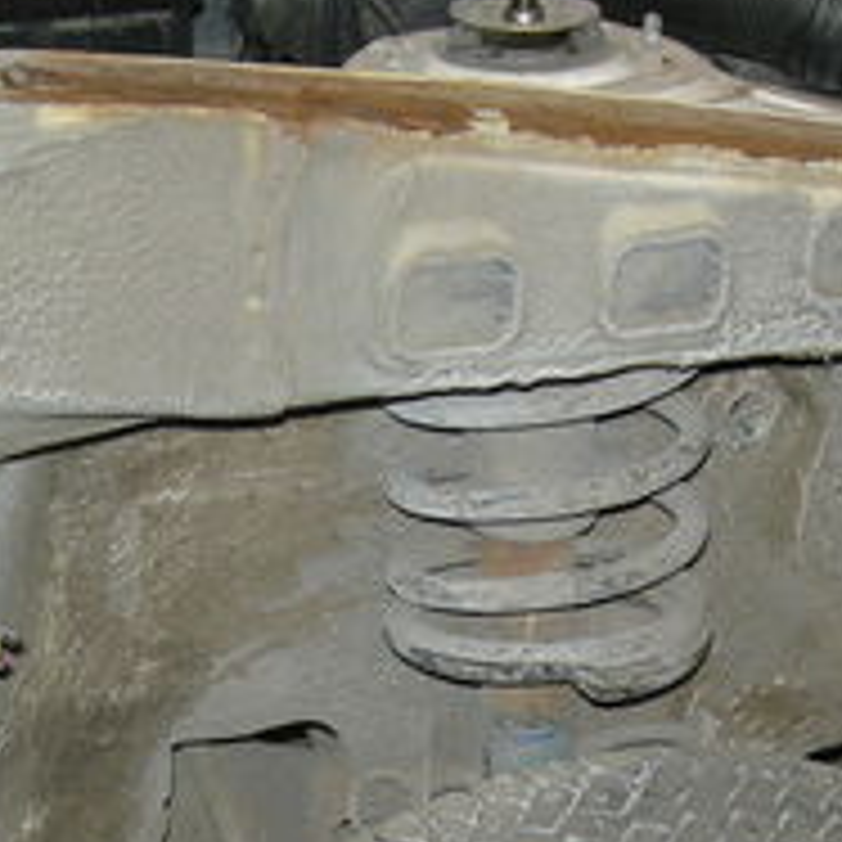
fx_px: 2917
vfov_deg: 16.1
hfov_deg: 16.4
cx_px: 590
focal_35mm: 106
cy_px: 828
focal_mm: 5.7
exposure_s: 1/60
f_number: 2.8
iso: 90
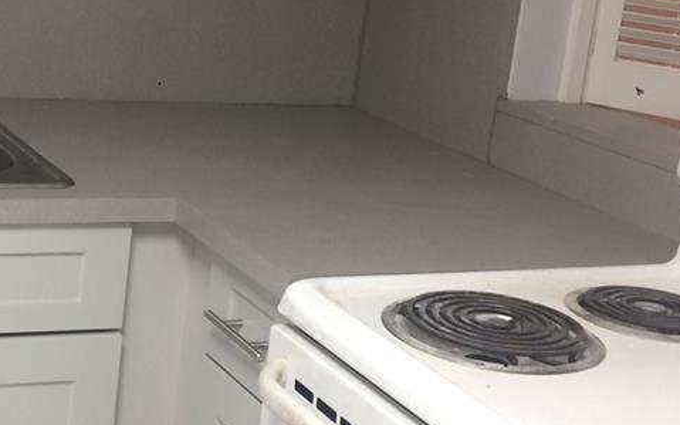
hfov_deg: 26.3
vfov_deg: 16.9
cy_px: 168
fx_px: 1426
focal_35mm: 77
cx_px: 136
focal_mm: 4.15
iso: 50
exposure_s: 1/30
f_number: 2.2
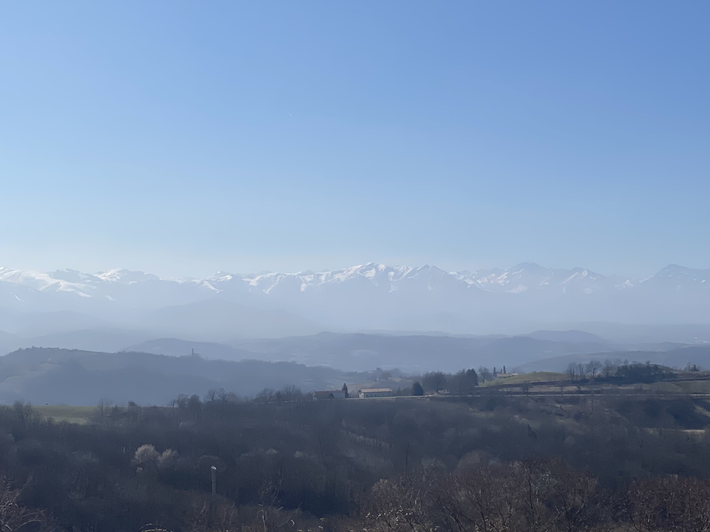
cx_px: 399
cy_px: 287
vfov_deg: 19.9
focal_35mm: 74
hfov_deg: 26.3
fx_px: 1518
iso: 32
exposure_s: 1/5988
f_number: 2
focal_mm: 6
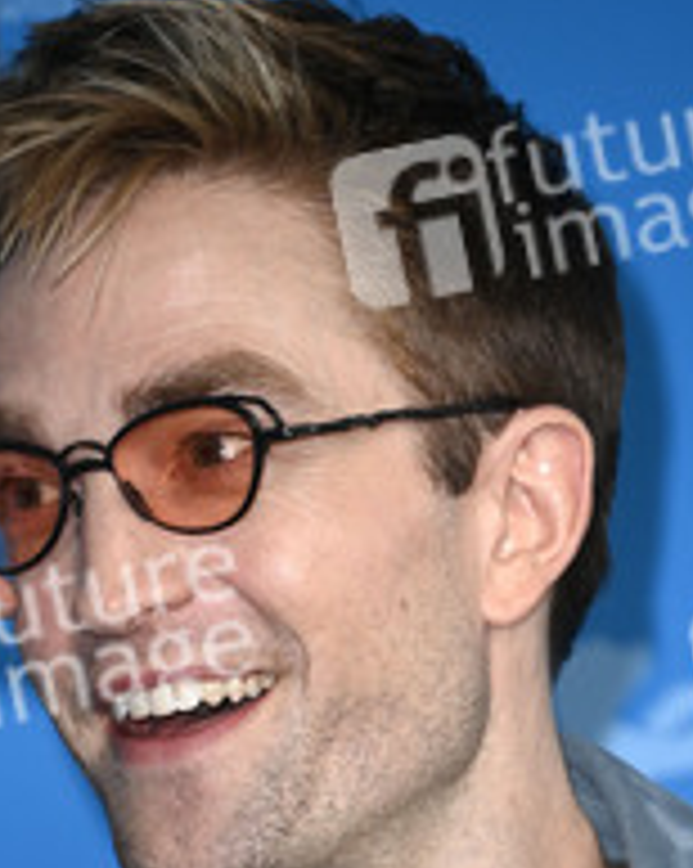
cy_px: 877
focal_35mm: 583
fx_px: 14970
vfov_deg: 3.3
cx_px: 153
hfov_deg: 2.7
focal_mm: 300
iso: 1000
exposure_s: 1/250
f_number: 5.6
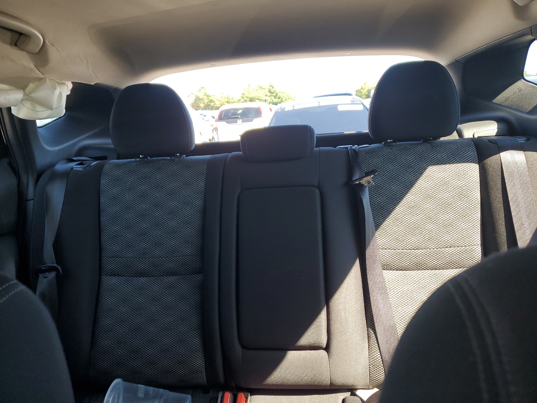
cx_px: 268
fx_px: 403
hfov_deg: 67.3
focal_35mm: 26
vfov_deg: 53.1
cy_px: 202
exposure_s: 1/213
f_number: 1.5
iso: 50
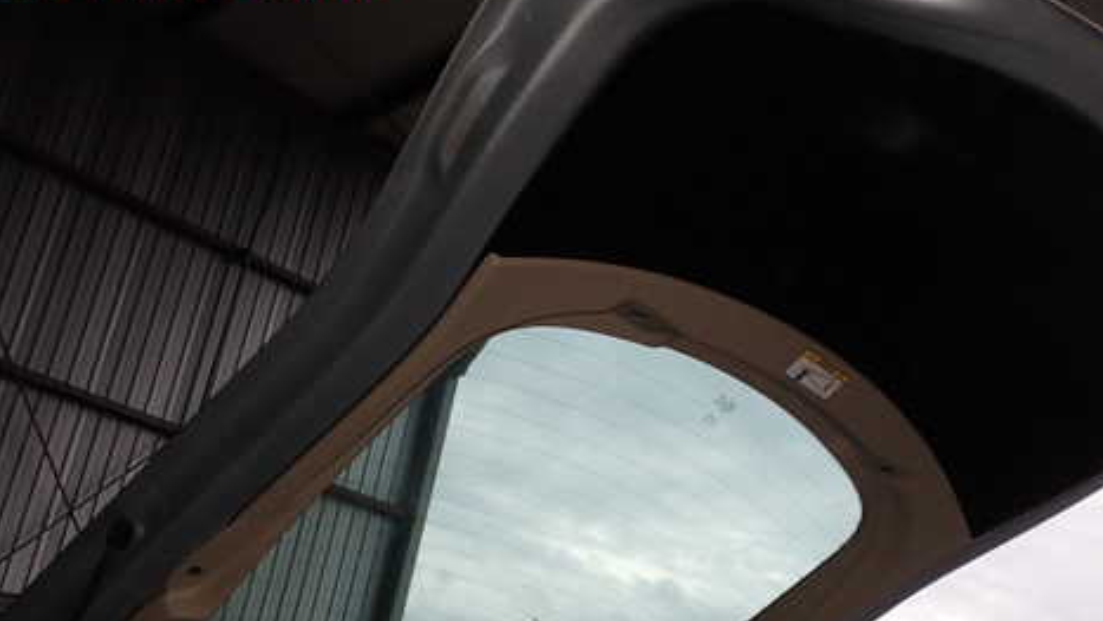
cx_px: 664
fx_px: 1229
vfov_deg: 27.9
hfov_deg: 48.0
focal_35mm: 42
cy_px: 477
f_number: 3.2
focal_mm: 5.4
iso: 100
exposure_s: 1/800
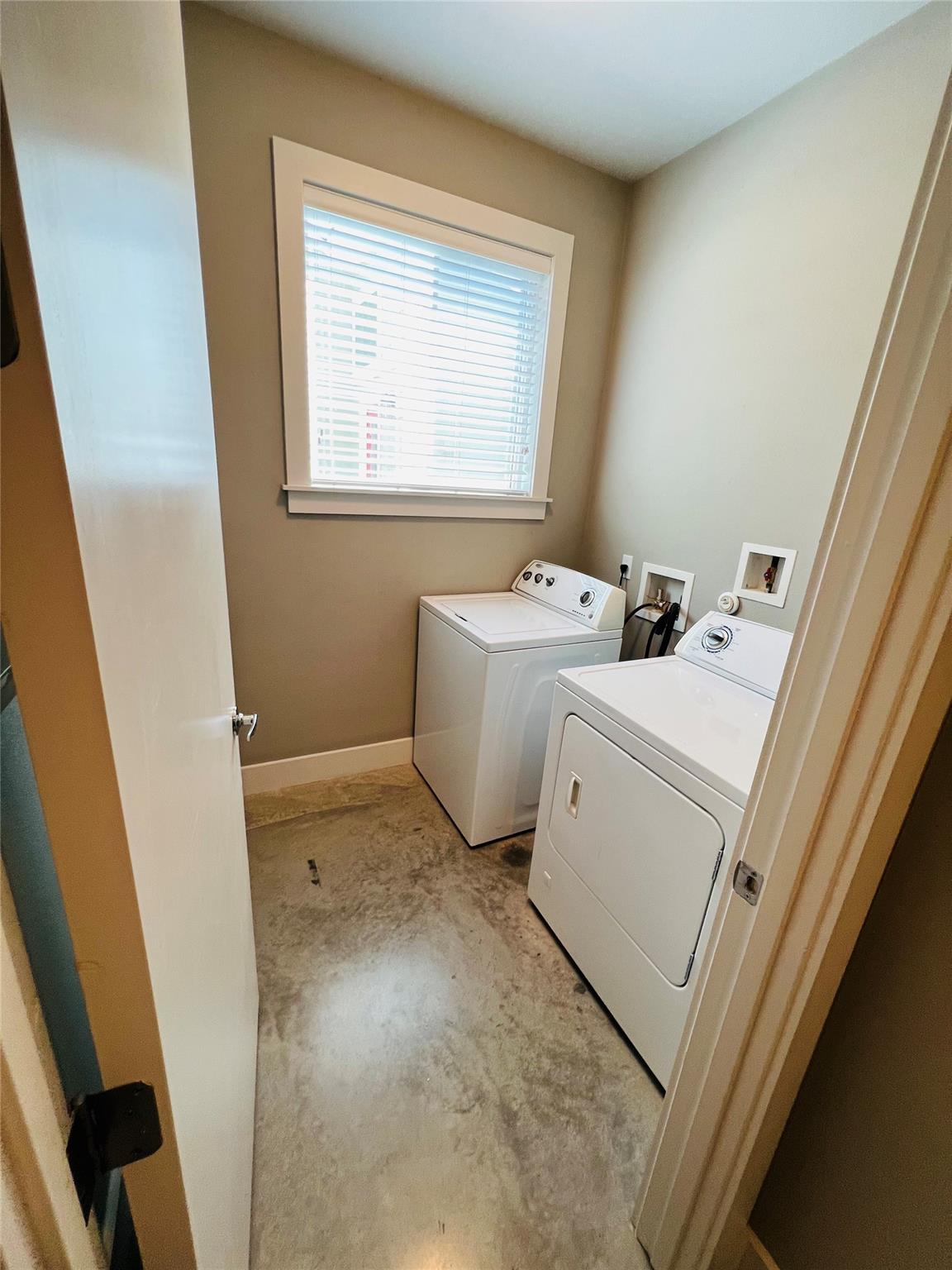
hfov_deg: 89.9
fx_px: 477
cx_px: 476
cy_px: 635
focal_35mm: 13
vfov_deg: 106.2
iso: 125
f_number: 1.8
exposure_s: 1/60
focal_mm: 1.57
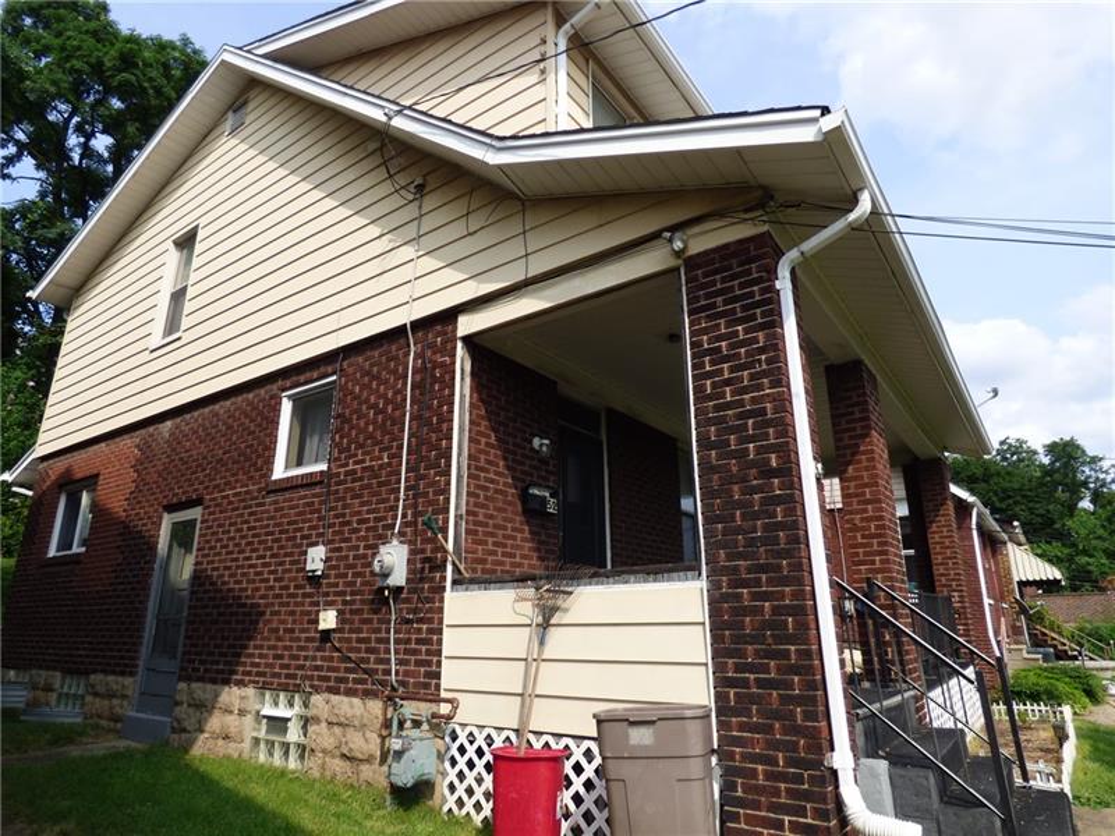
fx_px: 644
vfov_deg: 66.0
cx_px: 558
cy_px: 418
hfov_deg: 81.7
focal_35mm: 20
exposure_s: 1/1000
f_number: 2.8
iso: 100
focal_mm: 3.58
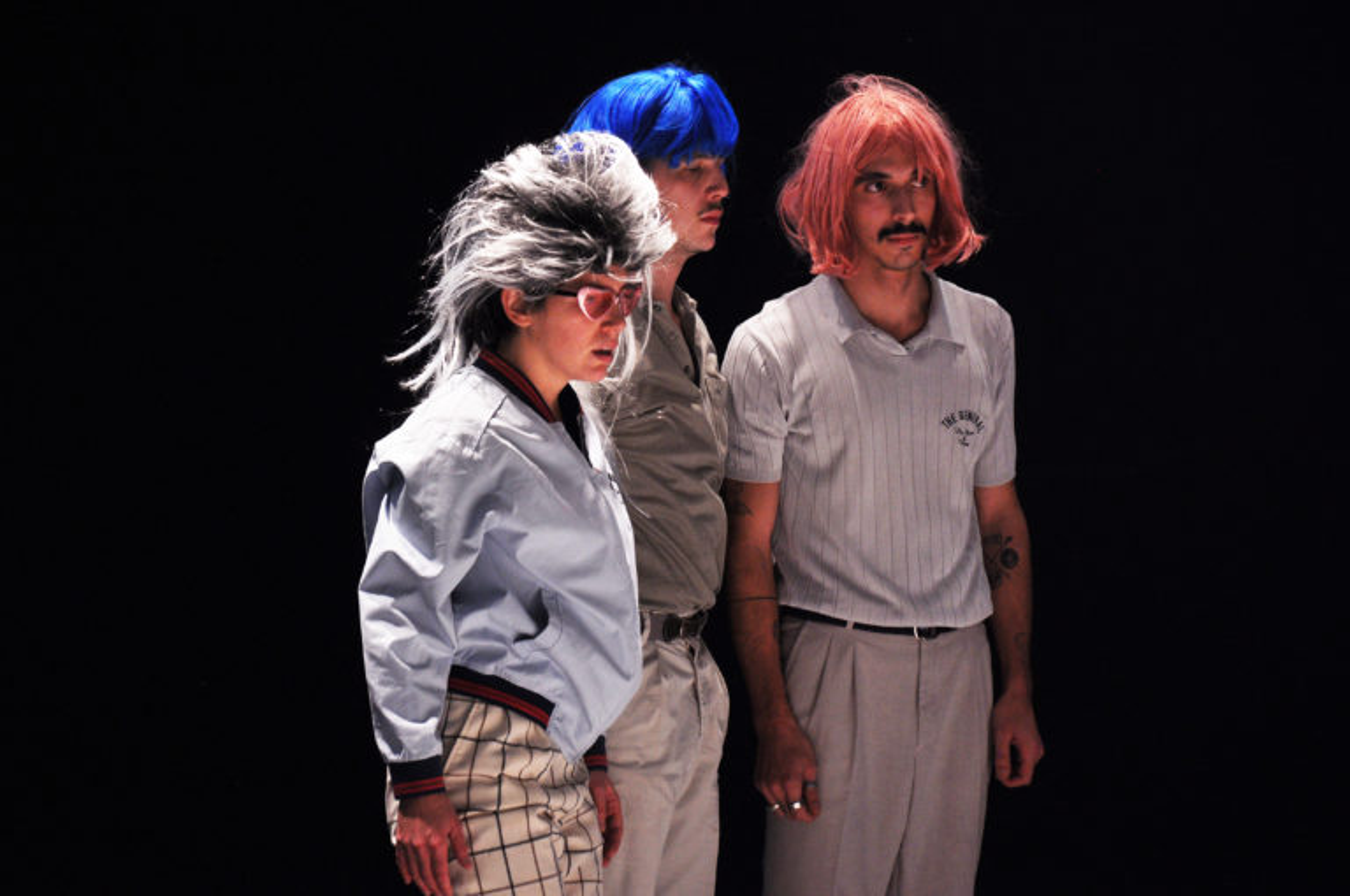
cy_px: 448
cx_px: 675
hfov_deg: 9.8
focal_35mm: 210
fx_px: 7865
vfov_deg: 6.5
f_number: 5.6
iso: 500
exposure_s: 1/50
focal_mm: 140
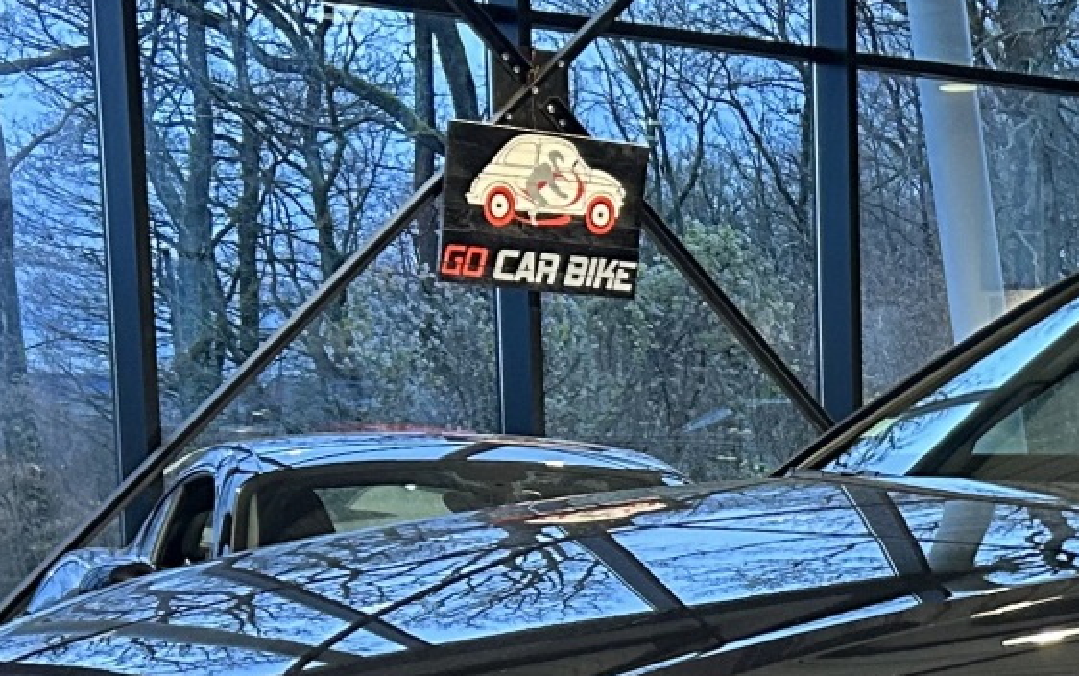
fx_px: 2884
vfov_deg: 12.8
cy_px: 953
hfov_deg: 20.0
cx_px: 1259
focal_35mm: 98
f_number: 1.5
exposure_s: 1/49
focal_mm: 5.7
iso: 320
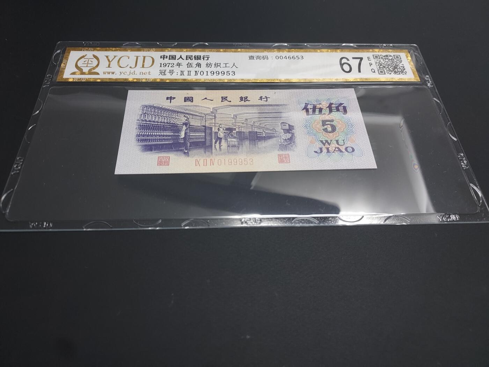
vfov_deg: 56.8
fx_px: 339
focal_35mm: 24
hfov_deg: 71.6
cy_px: 184
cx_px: 244
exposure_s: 1/60
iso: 250
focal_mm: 4.6
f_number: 1.8
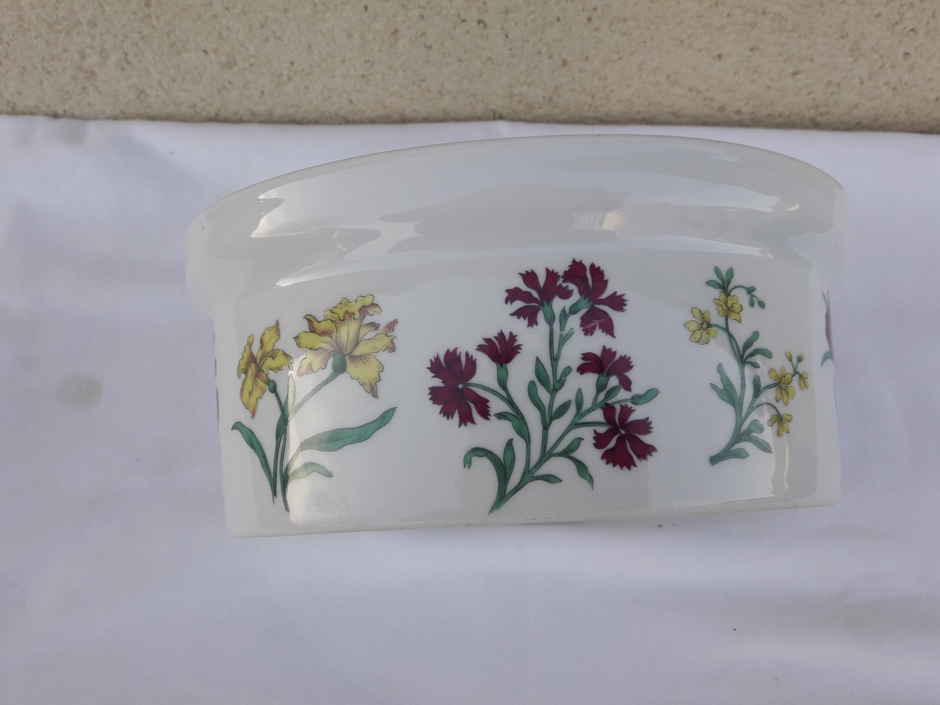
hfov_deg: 63.4
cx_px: 470
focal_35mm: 28
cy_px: 352
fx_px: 760
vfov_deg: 49.7
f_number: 1.9
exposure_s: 1/115
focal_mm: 3.7
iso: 40
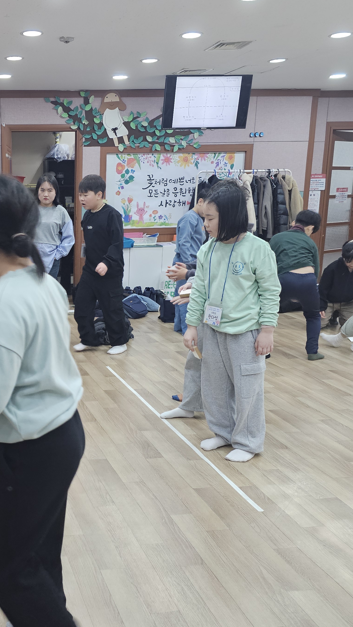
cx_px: 12
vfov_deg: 54.0
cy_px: 337
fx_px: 616
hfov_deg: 30.1
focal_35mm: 37
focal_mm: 6.3
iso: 400
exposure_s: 1/120
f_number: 1.7
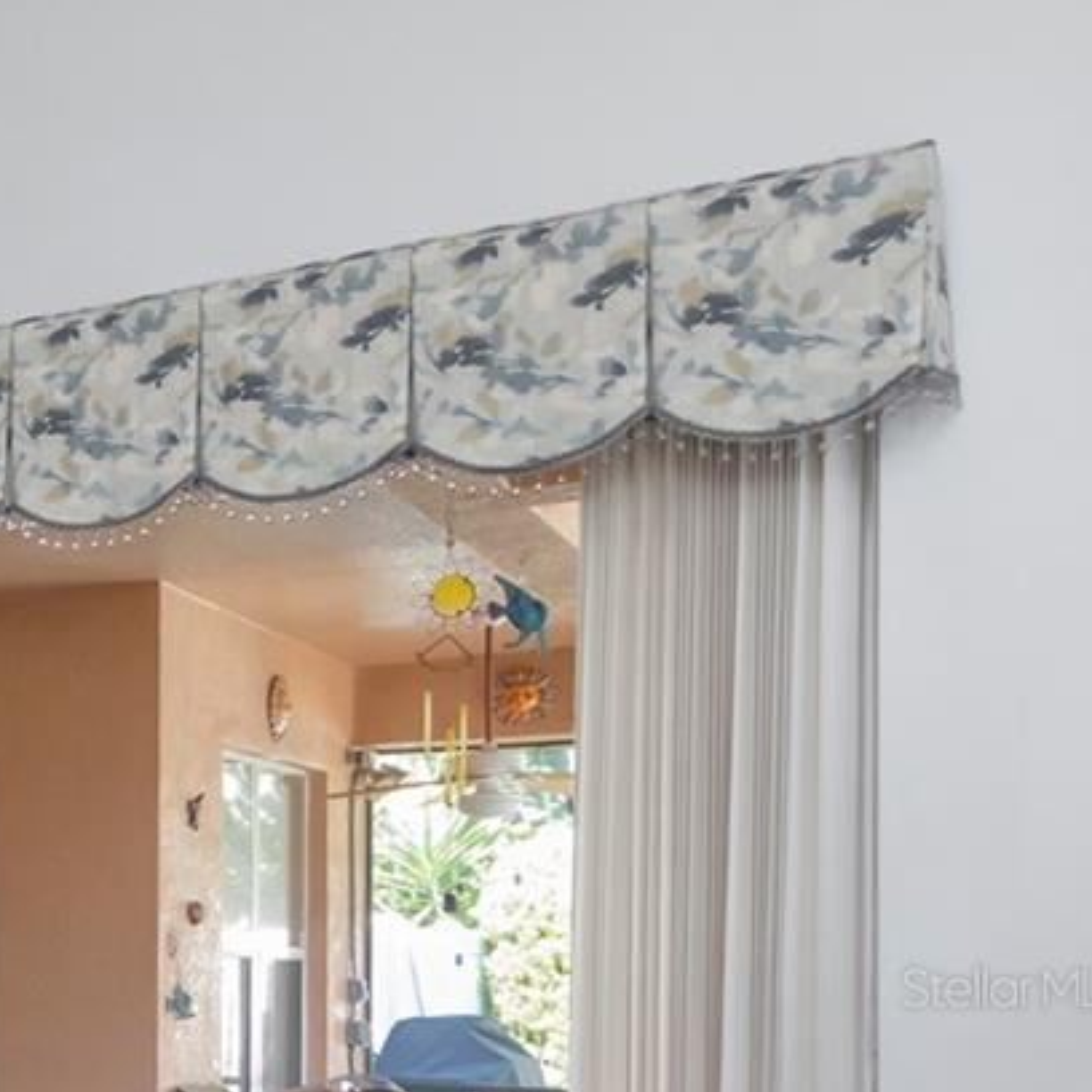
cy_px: 988
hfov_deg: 19.3
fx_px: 2141
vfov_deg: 27.5
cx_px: -1001
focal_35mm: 60
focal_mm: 12
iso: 1600
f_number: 7.1
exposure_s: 1/60
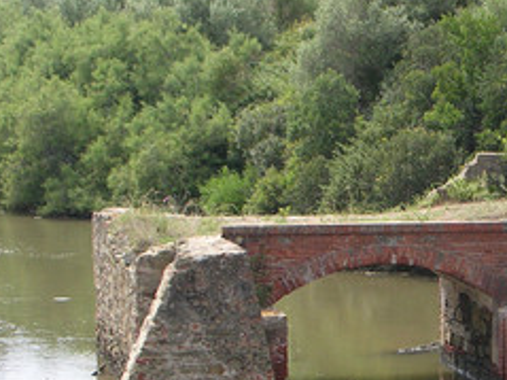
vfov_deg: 10.5
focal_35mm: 140
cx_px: 520
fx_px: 2049
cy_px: 328
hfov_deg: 13.9
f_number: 3.6
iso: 50
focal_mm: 10.2
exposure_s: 1/262
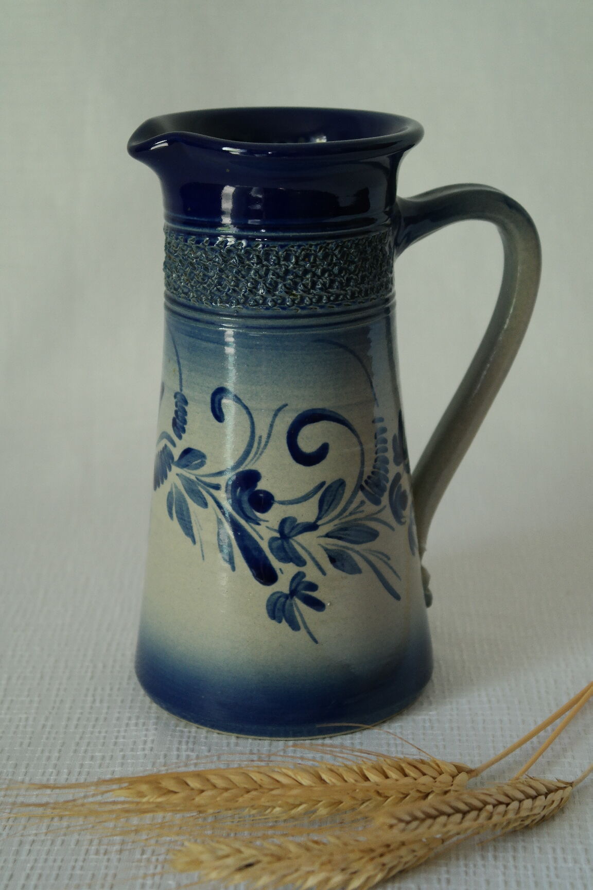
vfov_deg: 26.3
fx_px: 1902
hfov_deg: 17.7
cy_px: 445
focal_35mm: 77
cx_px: 296
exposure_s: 1/30
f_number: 5.6
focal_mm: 50
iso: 800
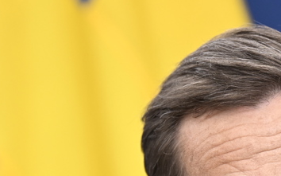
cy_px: 174
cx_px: 101
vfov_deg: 1.7
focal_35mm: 783
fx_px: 5994
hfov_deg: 2.7
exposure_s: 1/200
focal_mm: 200
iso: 800
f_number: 2.8
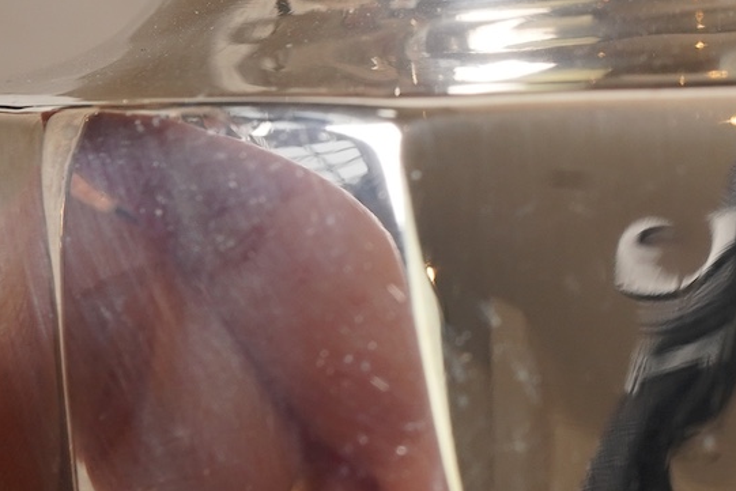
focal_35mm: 131
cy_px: -99
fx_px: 2679
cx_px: 1014
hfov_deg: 14.8
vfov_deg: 10.3
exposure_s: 1/125
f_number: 22
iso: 400
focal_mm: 30
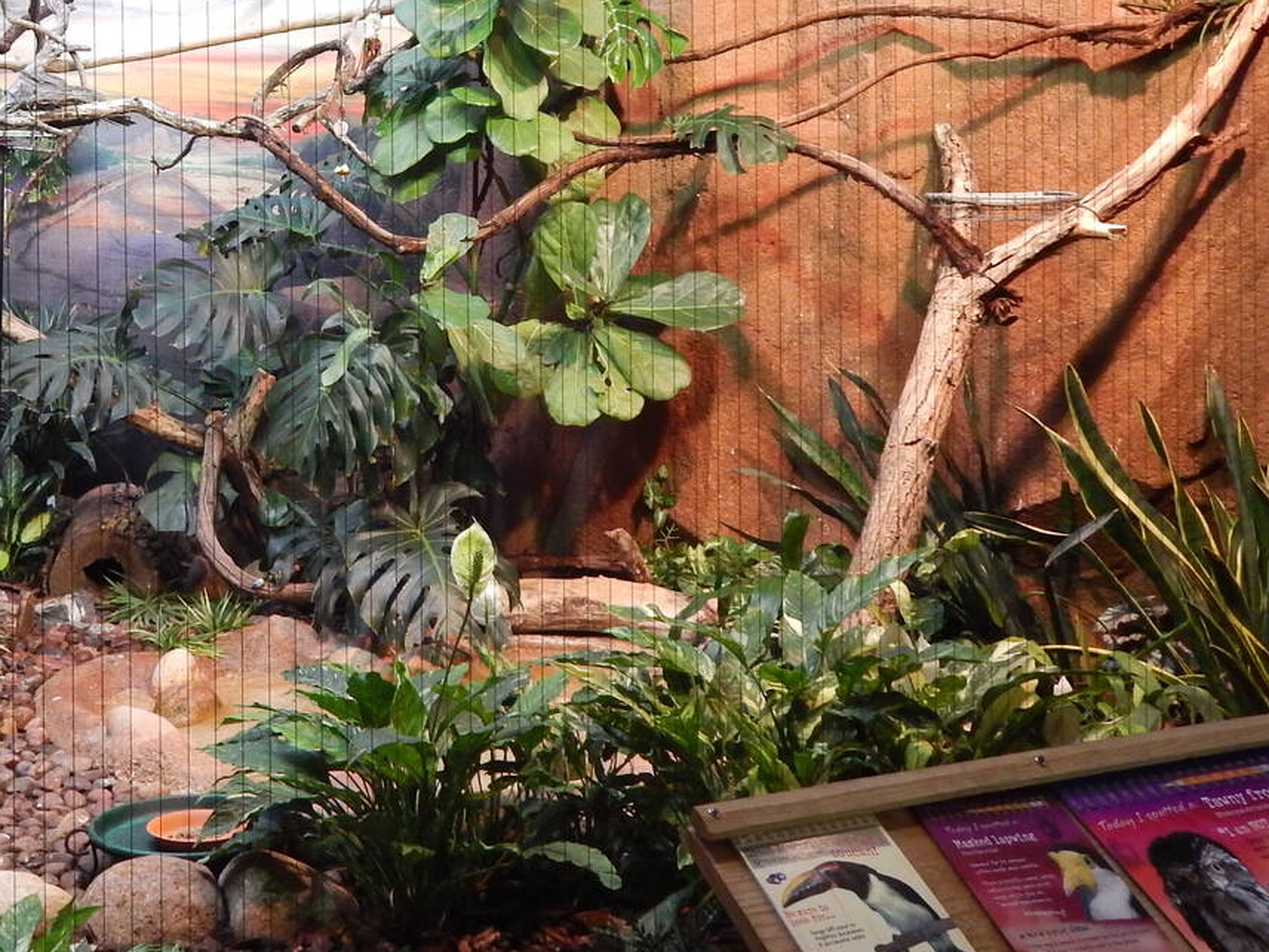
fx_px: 1576
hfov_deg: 42.5
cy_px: 242
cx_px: 311
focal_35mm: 43
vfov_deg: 33.0
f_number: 3
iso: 320
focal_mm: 4
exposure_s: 1/30
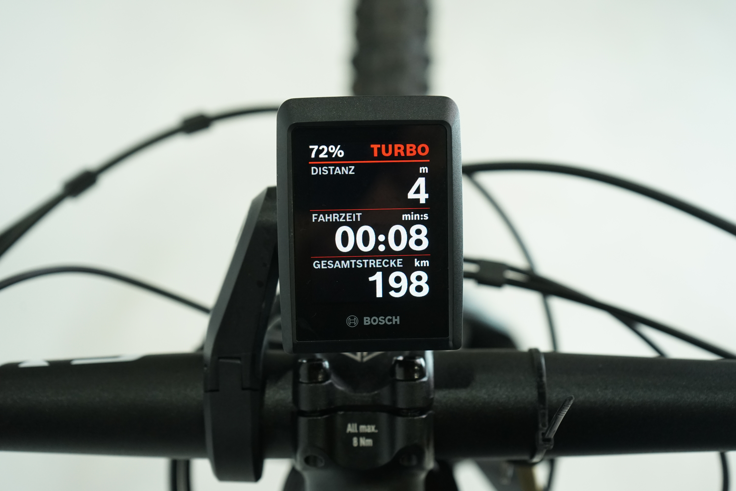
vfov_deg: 26.5
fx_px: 1043
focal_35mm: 51
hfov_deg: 38.9
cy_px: 246
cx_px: 368
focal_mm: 51
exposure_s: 1/200
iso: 1600
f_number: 5.6
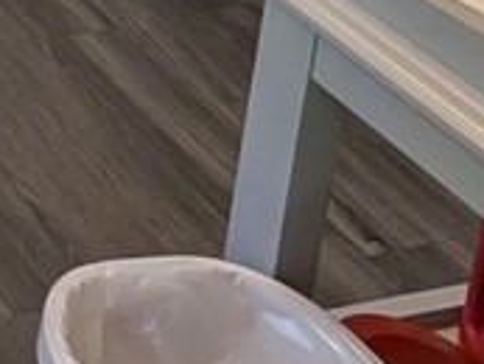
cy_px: -610
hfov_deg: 17.2
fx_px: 993
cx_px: -547
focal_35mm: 71
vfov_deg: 12.9
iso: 76
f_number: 1.7
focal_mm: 2.02
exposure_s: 1/120
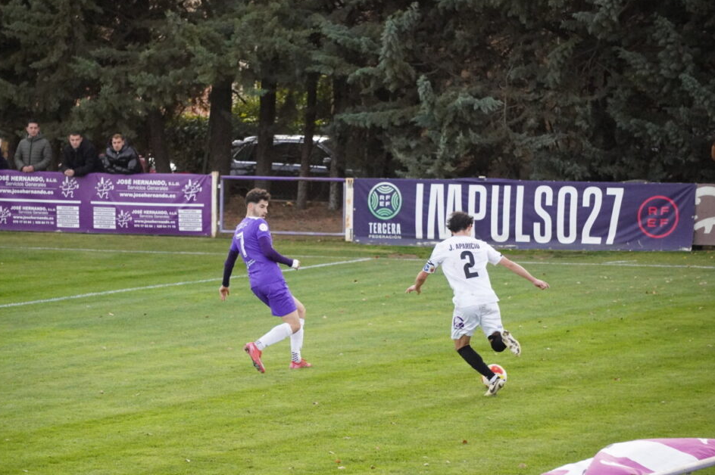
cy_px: 242
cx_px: 343
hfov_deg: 10.0
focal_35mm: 205
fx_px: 4069
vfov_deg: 6.7
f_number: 5.6
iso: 6400
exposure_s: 1/2500
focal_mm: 126
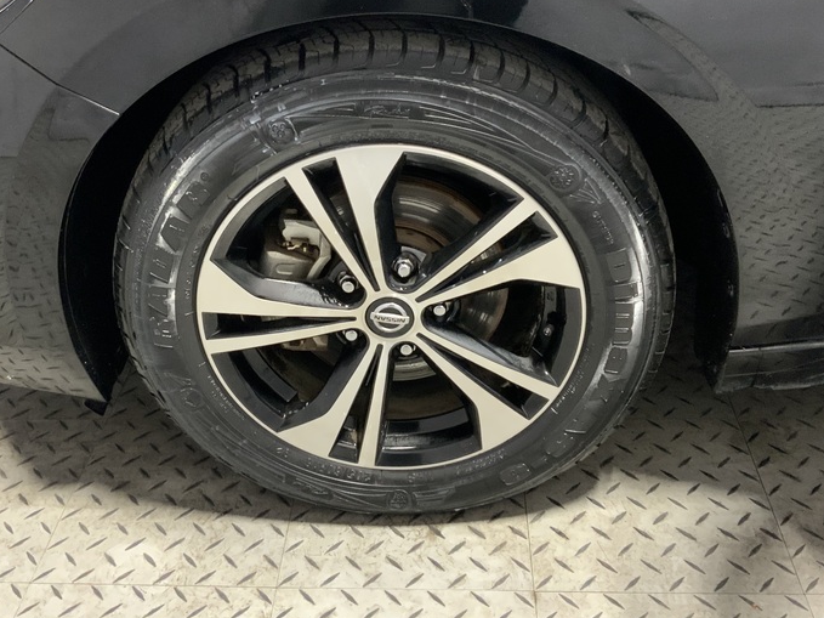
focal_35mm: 41
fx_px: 976
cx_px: 376
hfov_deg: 45.7
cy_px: 245
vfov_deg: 35.0
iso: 200
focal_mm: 3
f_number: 1.8
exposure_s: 1/60
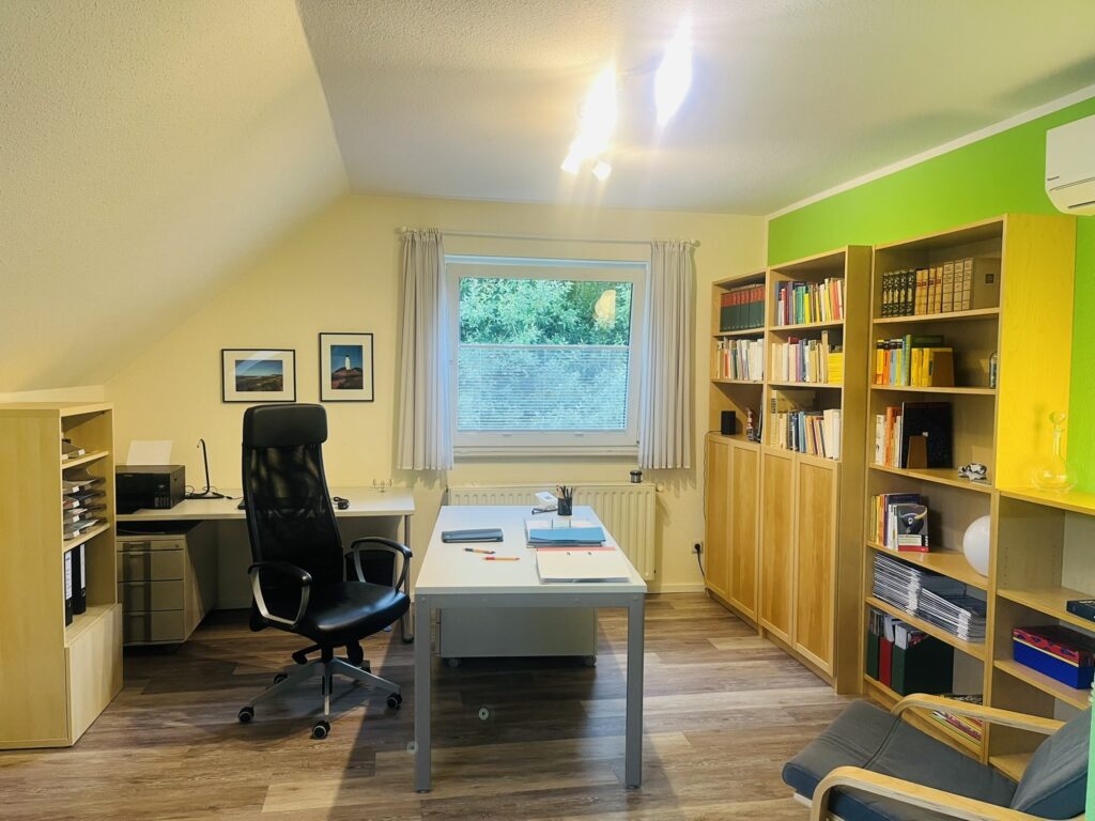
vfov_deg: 53.1
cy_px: 410
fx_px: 822
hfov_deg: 67.3
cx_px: 548
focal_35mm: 26
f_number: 1.6
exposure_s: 1/50
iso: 80
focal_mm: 5.1
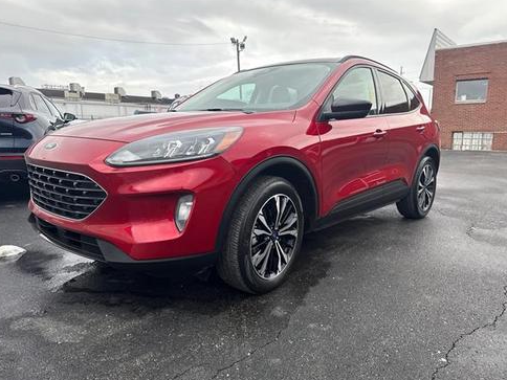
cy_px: 191
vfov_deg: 54.9
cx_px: 252
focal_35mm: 25
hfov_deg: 69.4
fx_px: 366
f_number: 1.78
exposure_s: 1/491
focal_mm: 6.76
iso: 80
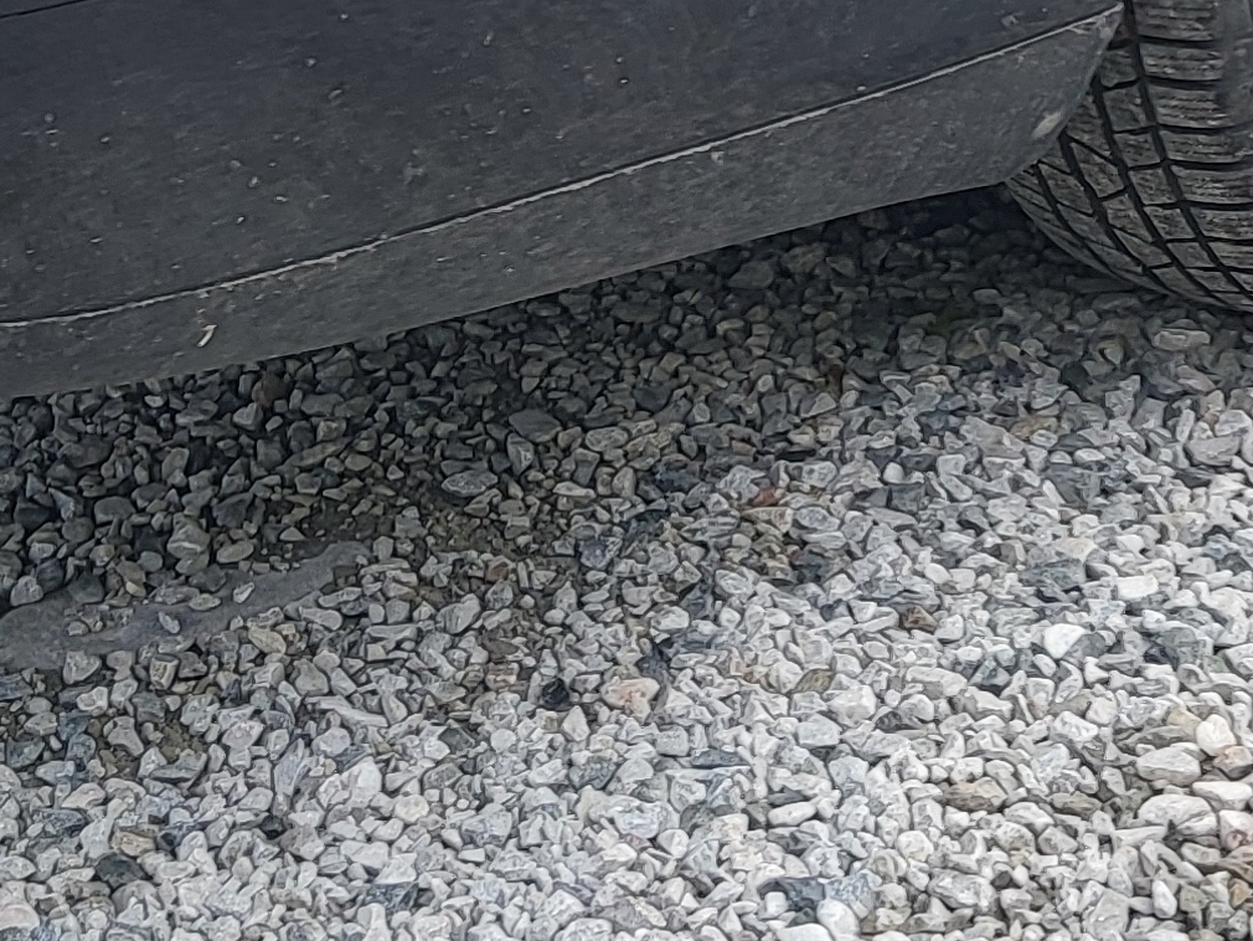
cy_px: -701
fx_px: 3802
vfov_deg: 12.9
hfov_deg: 18.7
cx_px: 689
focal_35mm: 105
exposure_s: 1/120
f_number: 1.8
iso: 12
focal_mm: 3.98
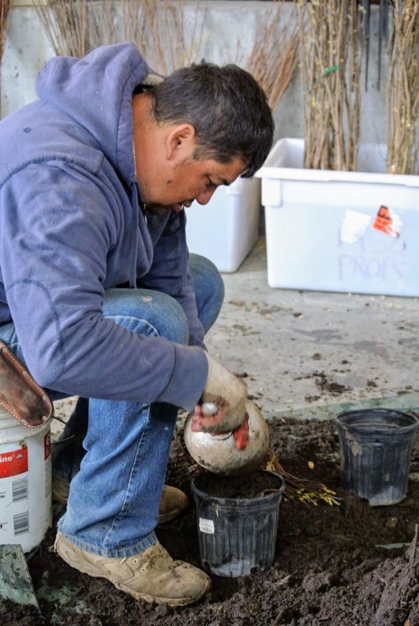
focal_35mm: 81
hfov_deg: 16.9
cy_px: 313
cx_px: 210
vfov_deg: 25.0
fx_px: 1409
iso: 640
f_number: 3.8
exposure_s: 1/30
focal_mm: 30
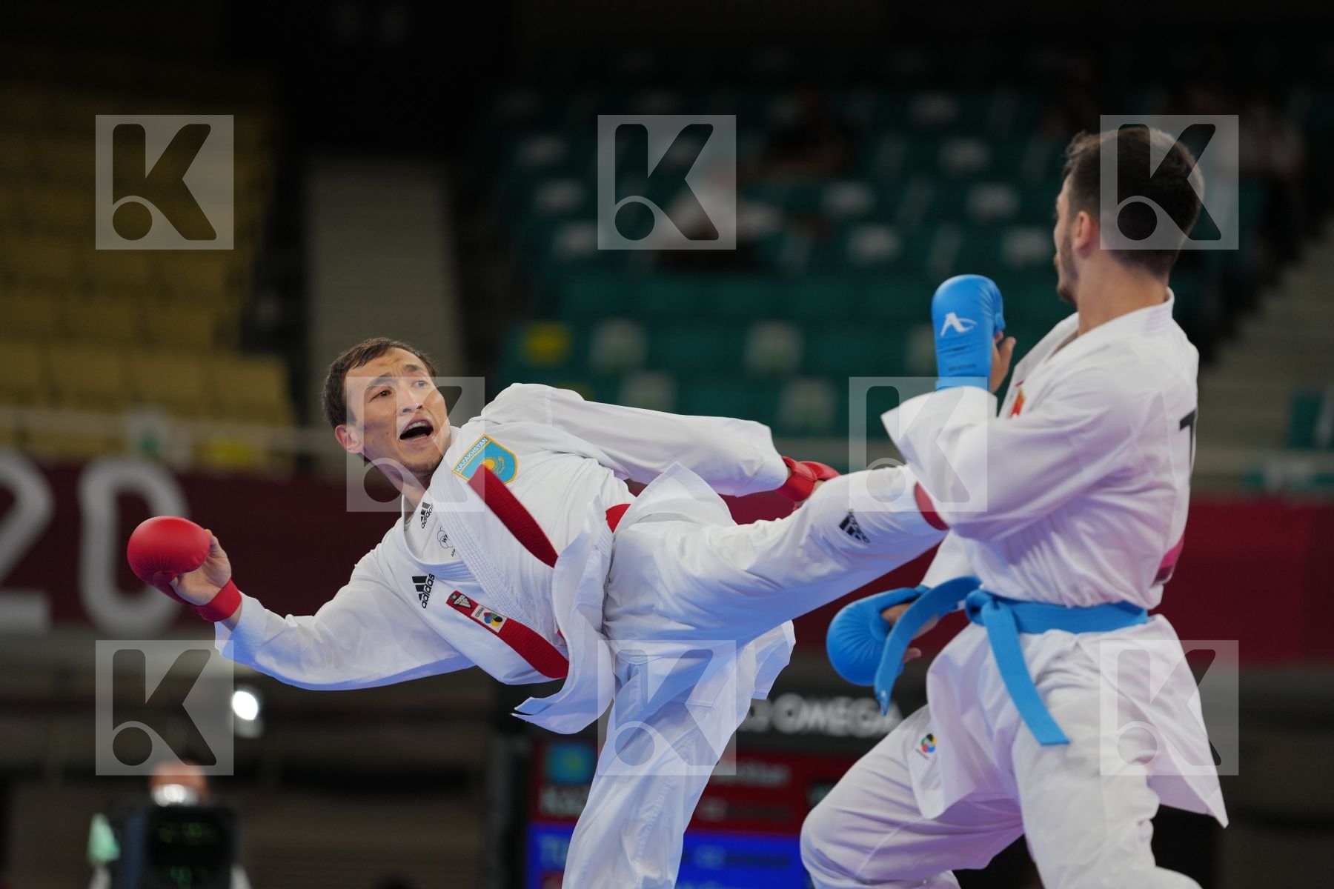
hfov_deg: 10.3
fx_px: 7411
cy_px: 444
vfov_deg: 6.9
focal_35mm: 200
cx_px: 667
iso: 500
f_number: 2.8
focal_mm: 200
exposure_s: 1/1000
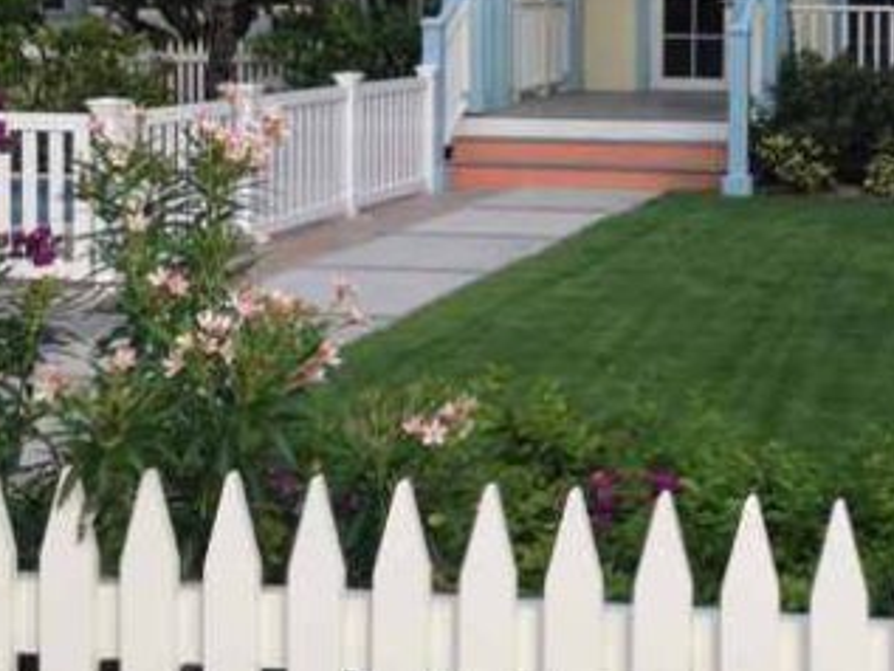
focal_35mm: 80
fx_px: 2067
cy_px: 59
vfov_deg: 18.1
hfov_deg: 23.9
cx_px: 747
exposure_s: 1/382
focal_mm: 4.12
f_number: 2.4
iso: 50
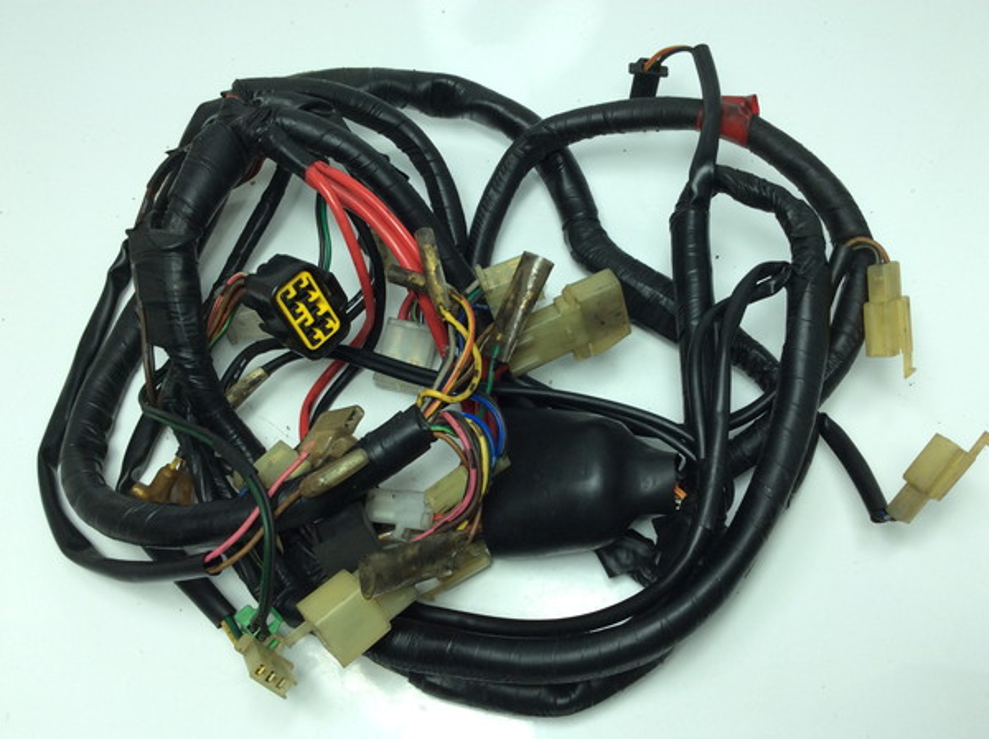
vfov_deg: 44.0
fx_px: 913
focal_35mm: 32
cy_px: 370
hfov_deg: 56.9
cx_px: 494
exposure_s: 1/232
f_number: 2.4
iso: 32
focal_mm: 3.3
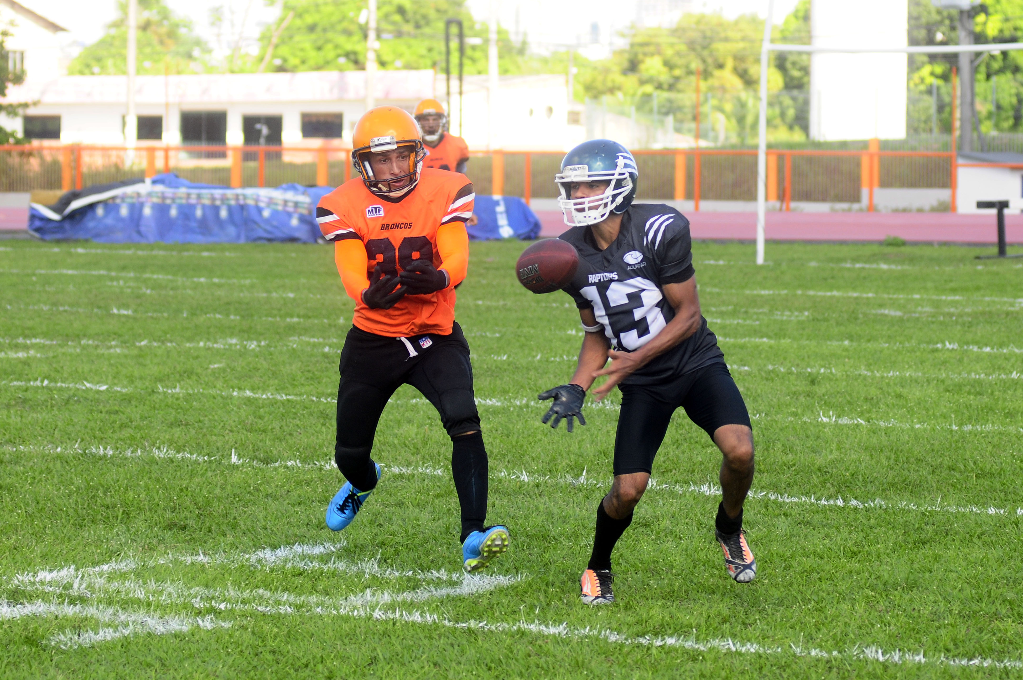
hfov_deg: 17.1
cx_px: 512
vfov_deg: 11.4
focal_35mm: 120
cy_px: 340
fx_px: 3406
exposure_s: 1/500
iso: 200
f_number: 4.5
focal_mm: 80
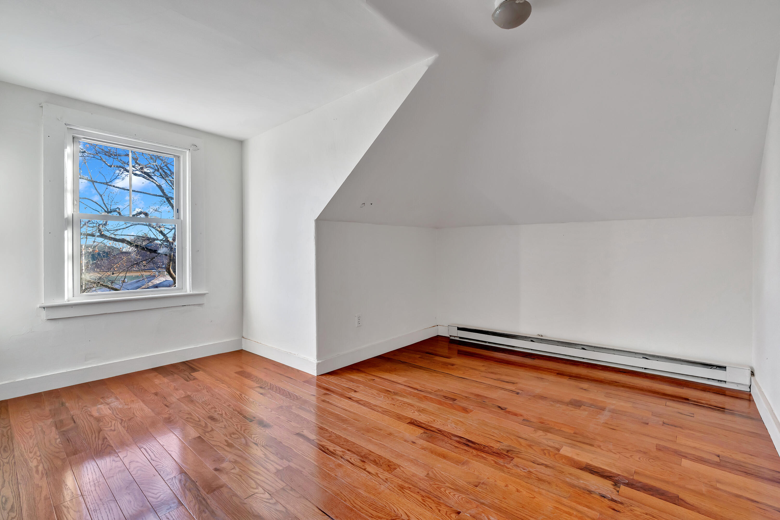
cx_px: 390
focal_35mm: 16
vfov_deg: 73.8
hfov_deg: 96.7
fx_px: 347
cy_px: 260
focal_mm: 16
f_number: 8
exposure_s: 1/30
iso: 800
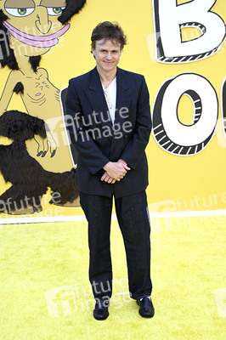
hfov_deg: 26.4
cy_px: 170
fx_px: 481
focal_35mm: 51
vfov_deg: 38.9
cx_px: 113
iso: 640
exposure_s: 1/200
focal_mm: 51
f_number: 7.1
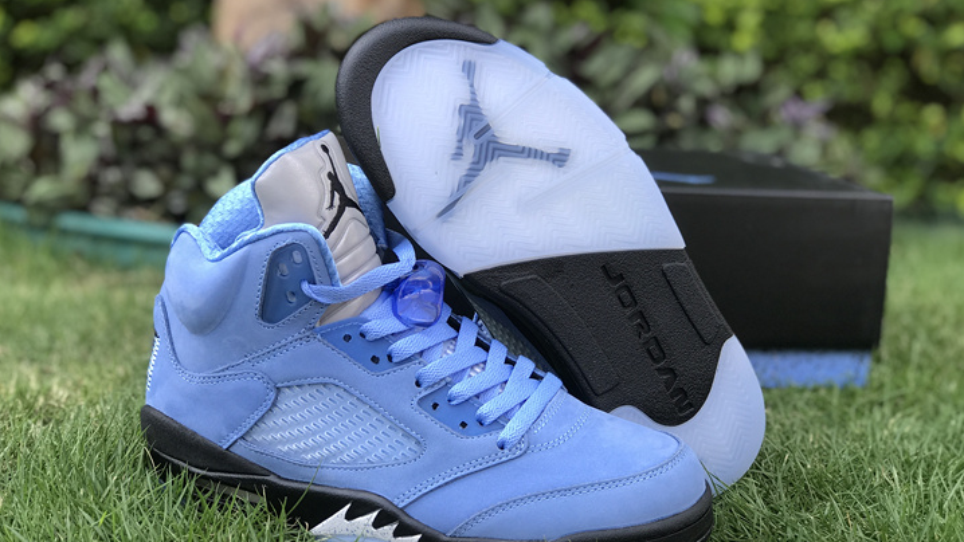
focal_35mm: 64
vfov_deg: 18.8
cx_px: 481
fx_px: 1636
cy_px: 262
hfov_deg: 32.8
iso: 32
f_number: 2.8
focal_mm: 6.6
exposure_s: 1/100
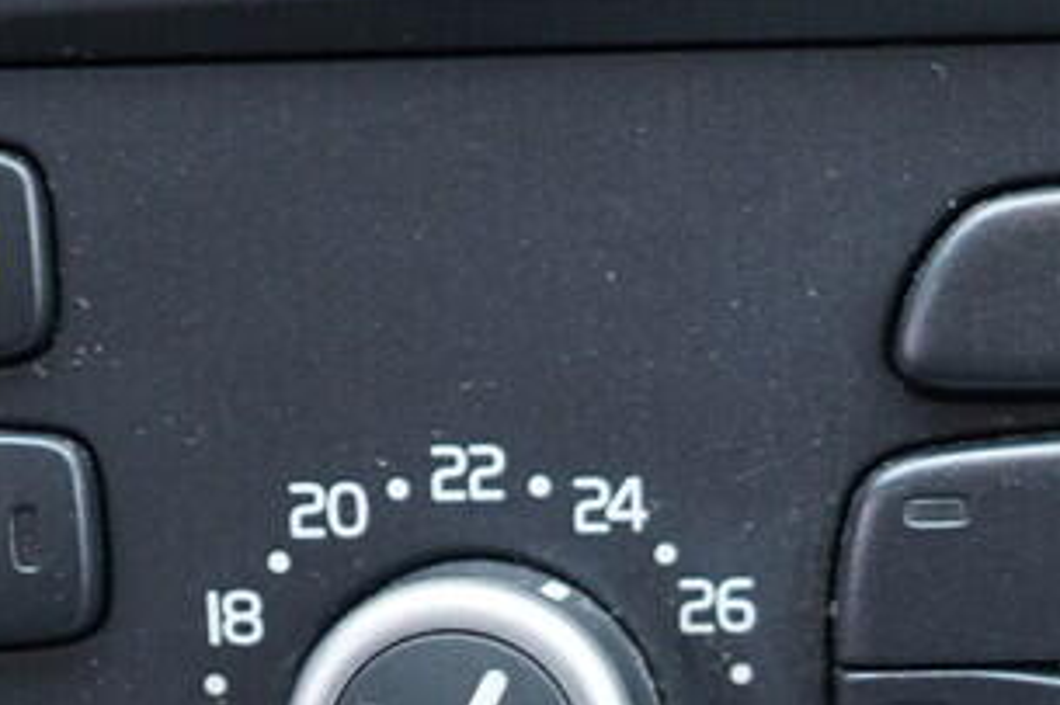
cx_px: 1209
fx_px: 3561
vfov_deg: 11.0
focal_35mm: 121
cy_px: 981
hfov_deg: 16.4
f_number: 2.8
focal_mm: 24
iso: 500
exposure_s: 1/40
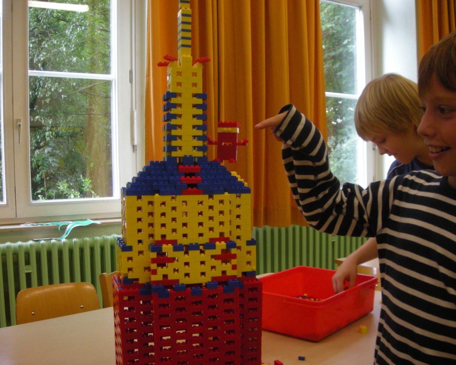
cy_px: 182
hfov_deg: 49.1
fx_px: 499
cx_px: 238
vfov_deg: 40.1
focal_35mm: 37
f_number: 2.8
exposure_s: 1/71.8
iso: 253
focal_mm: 5.7
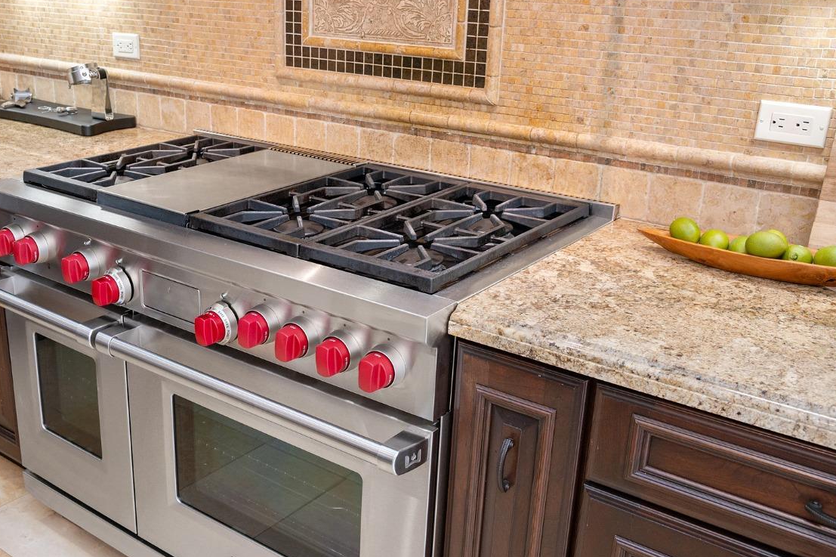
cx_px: 289
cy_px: 296
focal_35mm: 42
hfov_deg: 45.8
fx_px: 975
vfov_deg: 31.9
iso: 400
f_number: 5.6
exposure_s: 1/30
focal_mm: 31
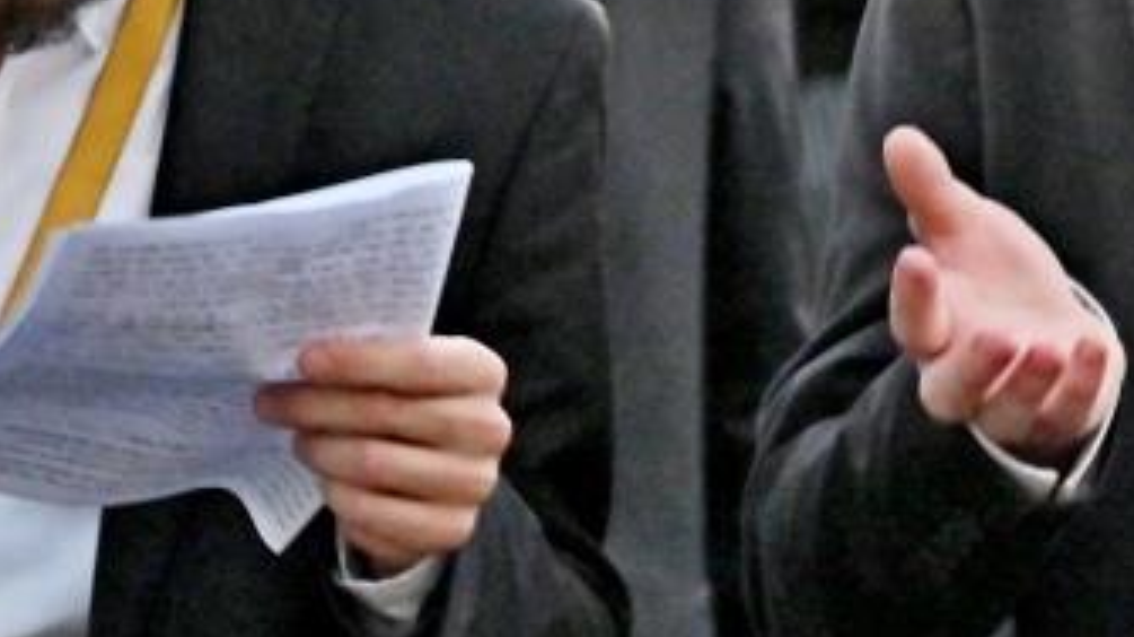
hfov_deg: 3.7
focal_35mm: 576
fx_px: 17310
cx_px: 1340
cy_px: -91
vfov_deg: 2.1
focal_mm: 120
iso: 2000
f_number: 4
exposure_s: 1/200
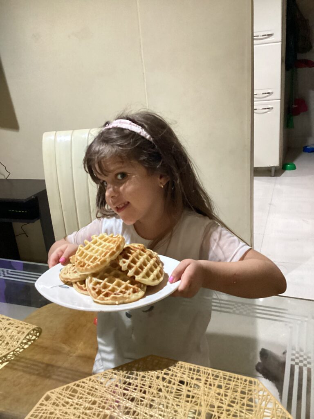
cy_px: 210
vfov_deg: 58.4
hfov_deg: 45.4
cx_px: 157
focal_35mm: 31
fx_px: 375
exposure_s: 1/30
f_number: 2.4
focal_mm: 3.3
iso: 800
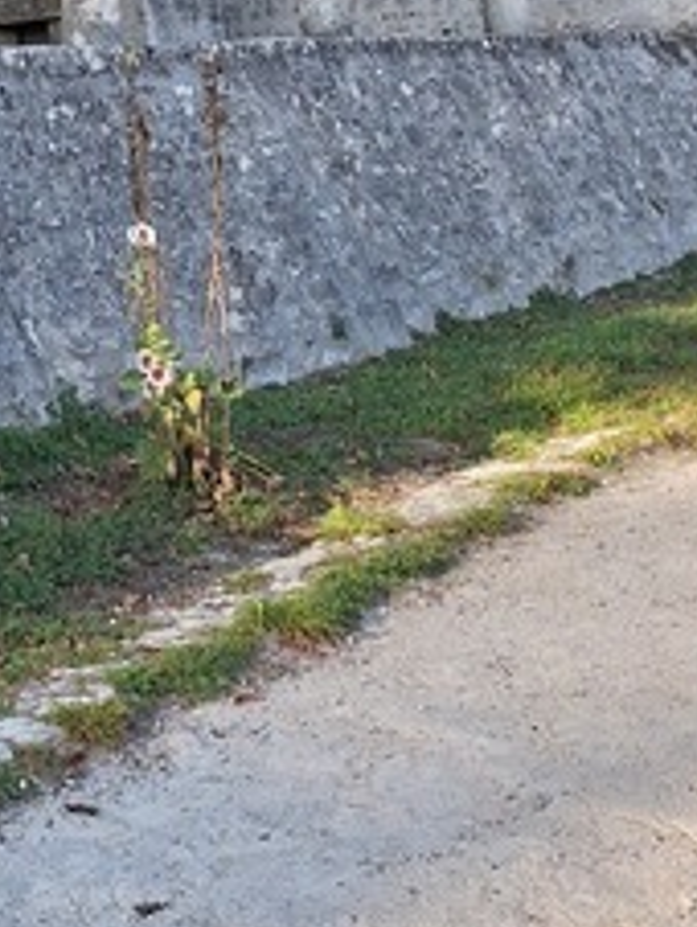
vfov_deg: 20.8
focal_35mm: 78
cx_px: -230
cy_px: -505
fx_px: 2090
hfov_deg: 17.6
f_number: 1.8
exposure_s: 1/1299
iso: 40
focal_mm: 5.54
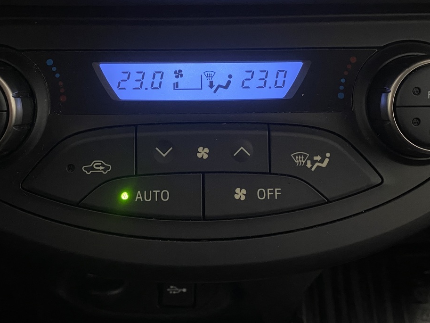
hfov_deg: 45.8
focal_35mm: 41
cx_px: 214
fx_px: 509
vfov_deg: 35.0
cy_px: 129
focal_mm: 4.25
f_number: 1.8
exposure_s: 1/30
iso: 640
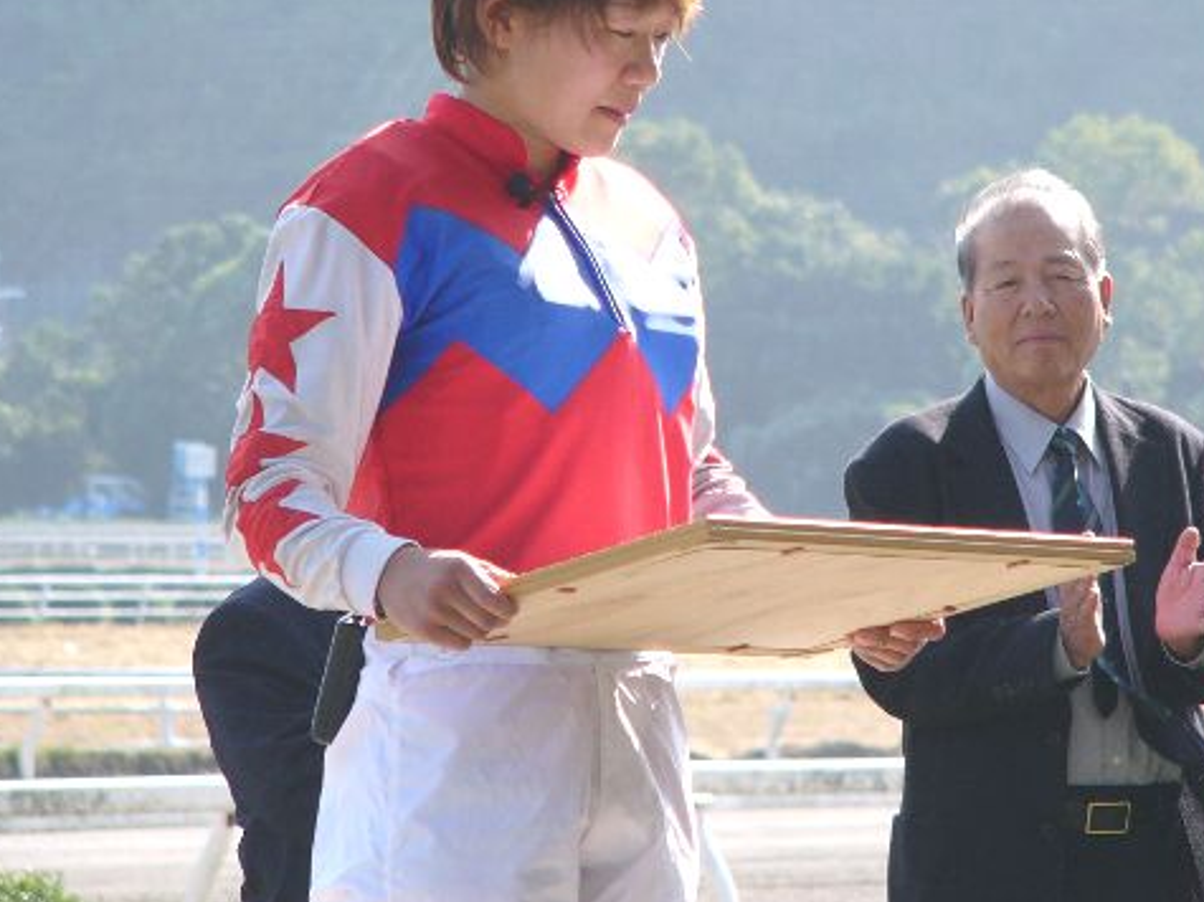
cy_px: 302
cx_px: 753
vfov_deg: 5.0
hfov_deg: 6.6
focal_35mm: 299
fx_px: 10397
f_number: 4.6
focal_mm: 37
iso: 50
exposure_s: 1/320
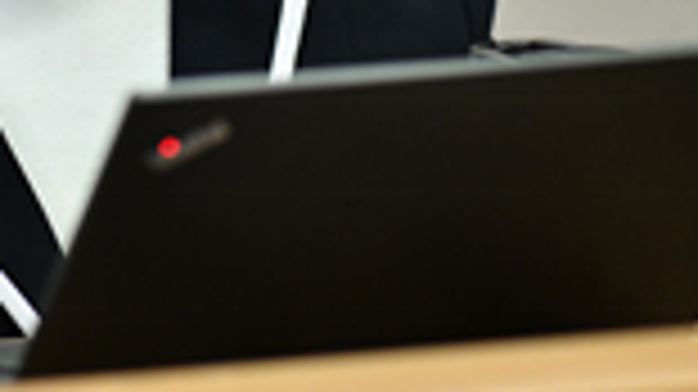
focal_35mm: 302
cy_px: -214
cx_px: -2
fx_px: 5587
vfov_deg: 4.0
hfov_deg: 7.1
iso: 1600
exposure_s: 1/80
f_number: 3.2
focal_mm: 105
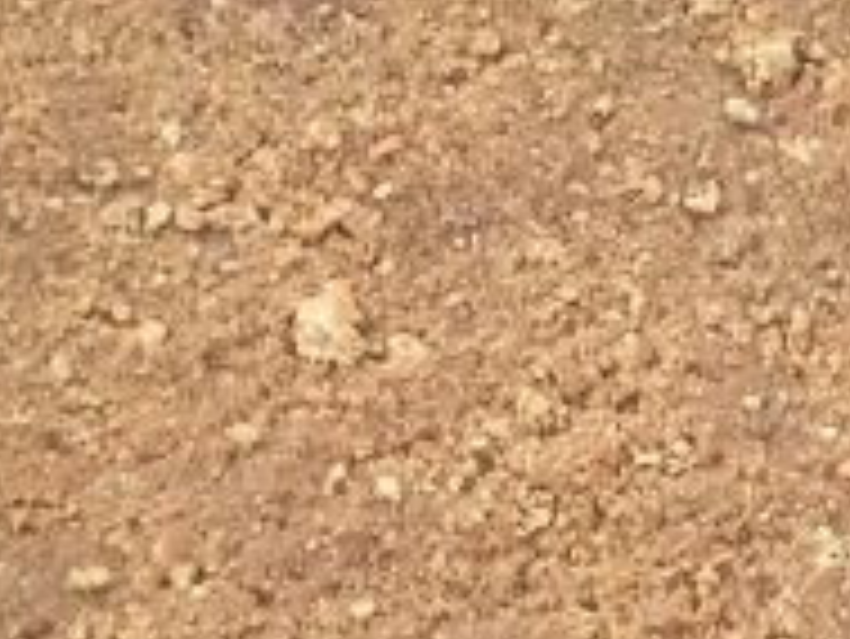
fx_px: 2408
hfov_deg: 19.7
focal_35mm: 98
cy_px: 279
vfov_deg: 15.1
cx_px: 733
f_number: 2.2
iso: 50
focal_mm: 4.15
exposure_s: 1/15
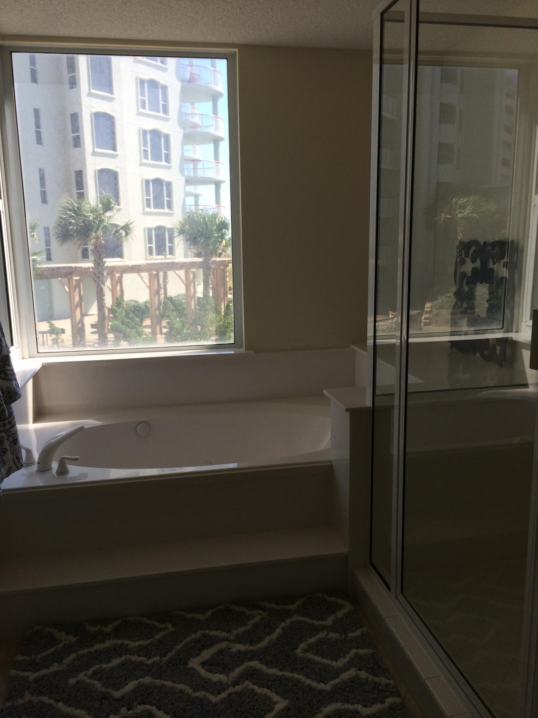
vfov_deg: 60.0
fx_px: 622
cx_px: 269
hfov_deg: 46.8
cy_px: 359
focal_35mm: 30
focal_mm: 4.12
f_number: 2.2
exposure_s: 1/357
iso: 32
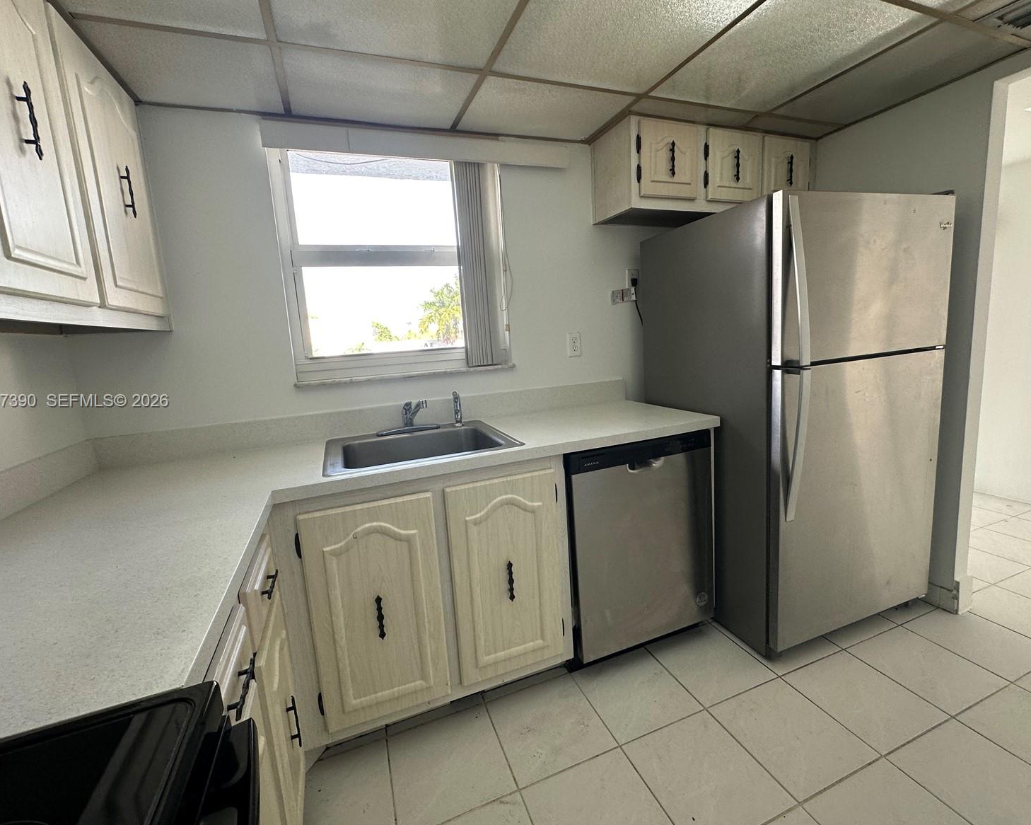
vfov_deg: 84.0
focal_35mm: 15
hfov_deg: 96.8
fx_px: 458
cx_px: 514
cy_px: 402
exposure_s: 1/120
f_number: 2.2
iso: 100
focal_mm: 2.22
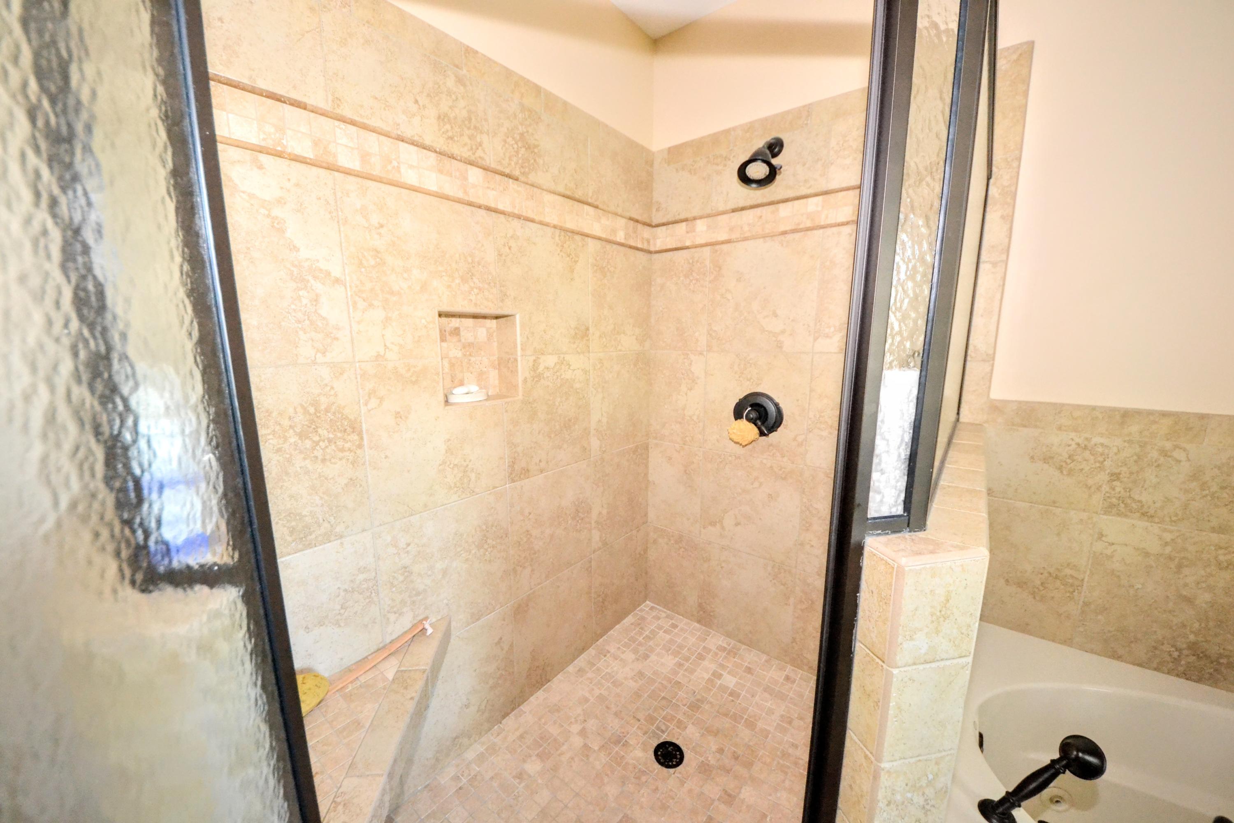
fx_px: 411
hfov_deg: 112.6
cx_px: 617
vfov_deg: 90.0
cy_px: 412
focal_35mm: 12
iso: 3200
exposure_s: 1/60
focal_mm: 8
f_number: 4.5
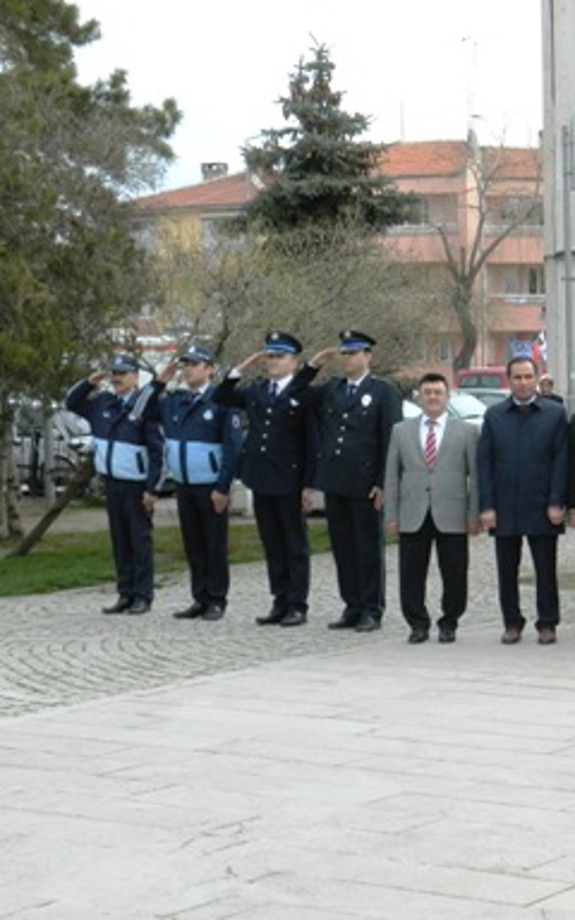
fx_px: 2081
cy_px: 529
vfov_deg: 24.9
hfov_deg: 15.3
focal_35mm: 83
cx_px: 635
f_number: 3.6
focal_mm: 8.4
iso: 80
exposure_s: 1/250
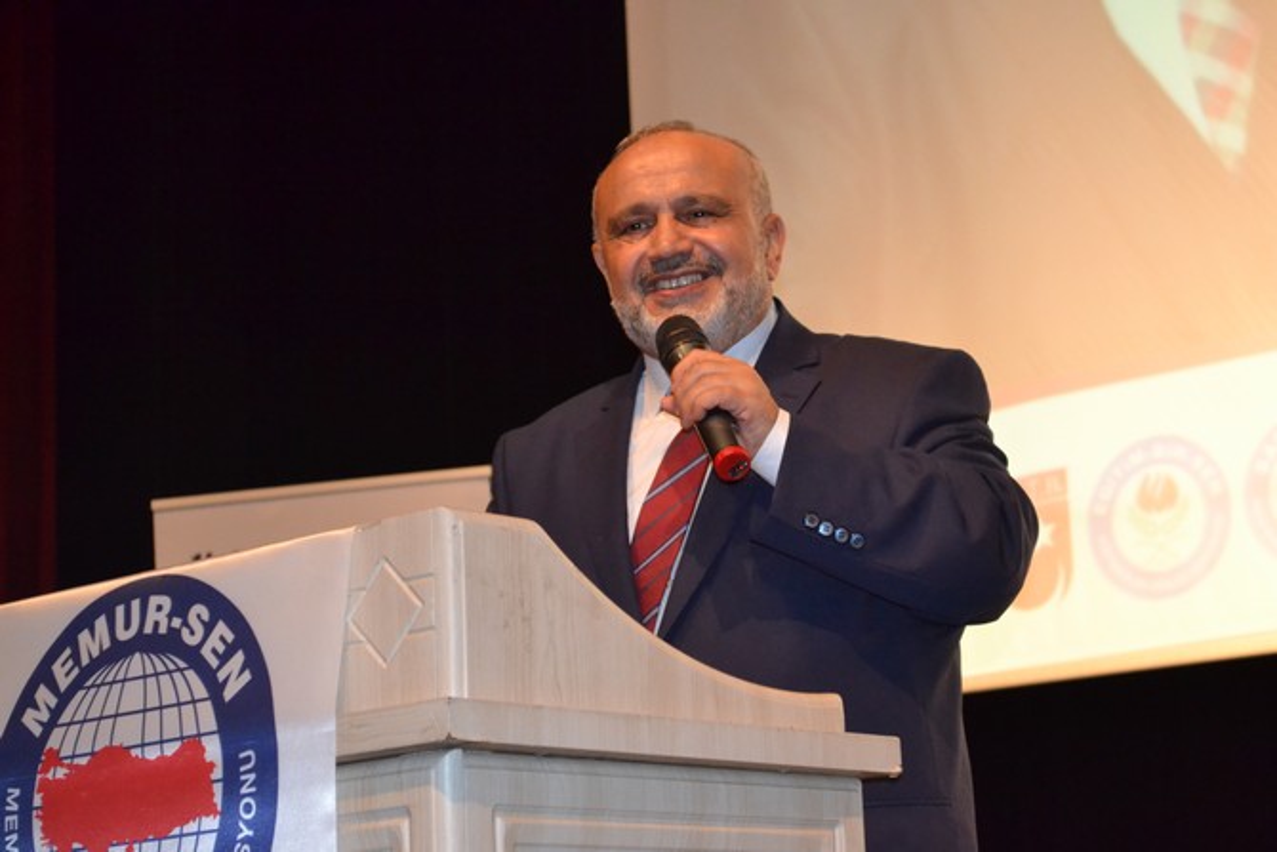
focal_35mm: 82
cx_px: 638
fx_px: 2927
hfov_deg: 24.6
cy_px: 426
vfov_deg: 16.6
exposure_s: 1/60
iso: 3200
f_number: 5.6
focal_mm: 55
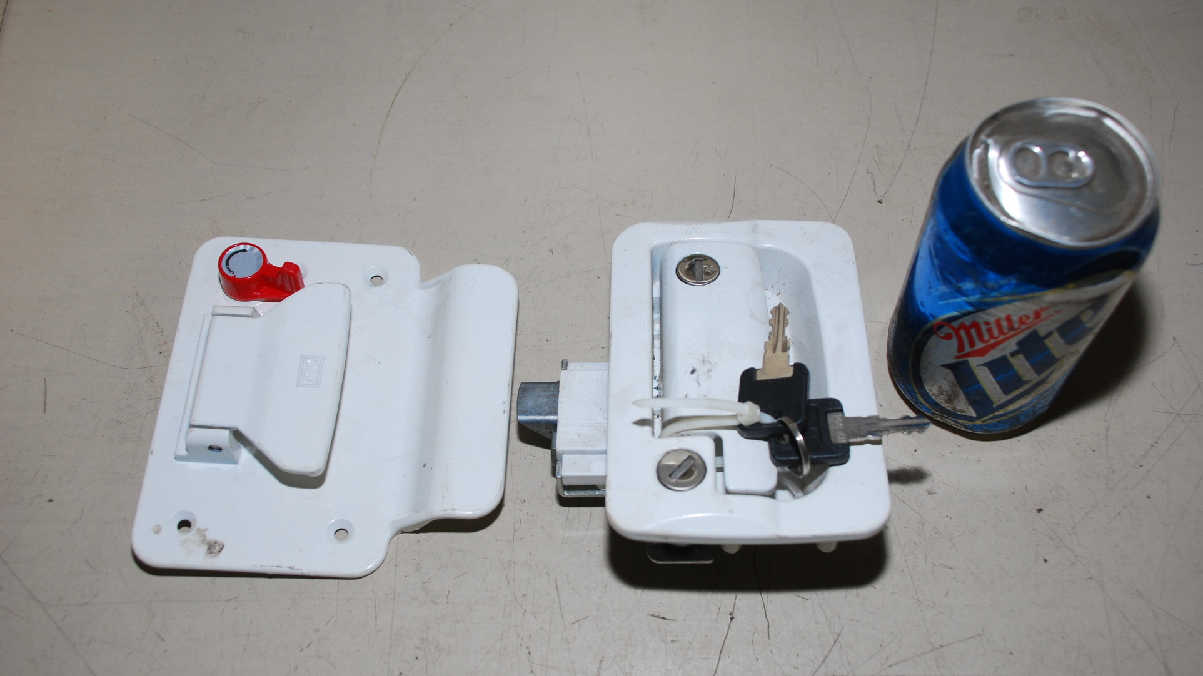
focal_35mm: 38
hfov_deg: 52.8
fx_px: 1212
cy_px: 360
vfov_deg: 31.2
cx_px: 605
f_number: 5
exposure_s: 1/60
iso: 200
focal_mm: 24
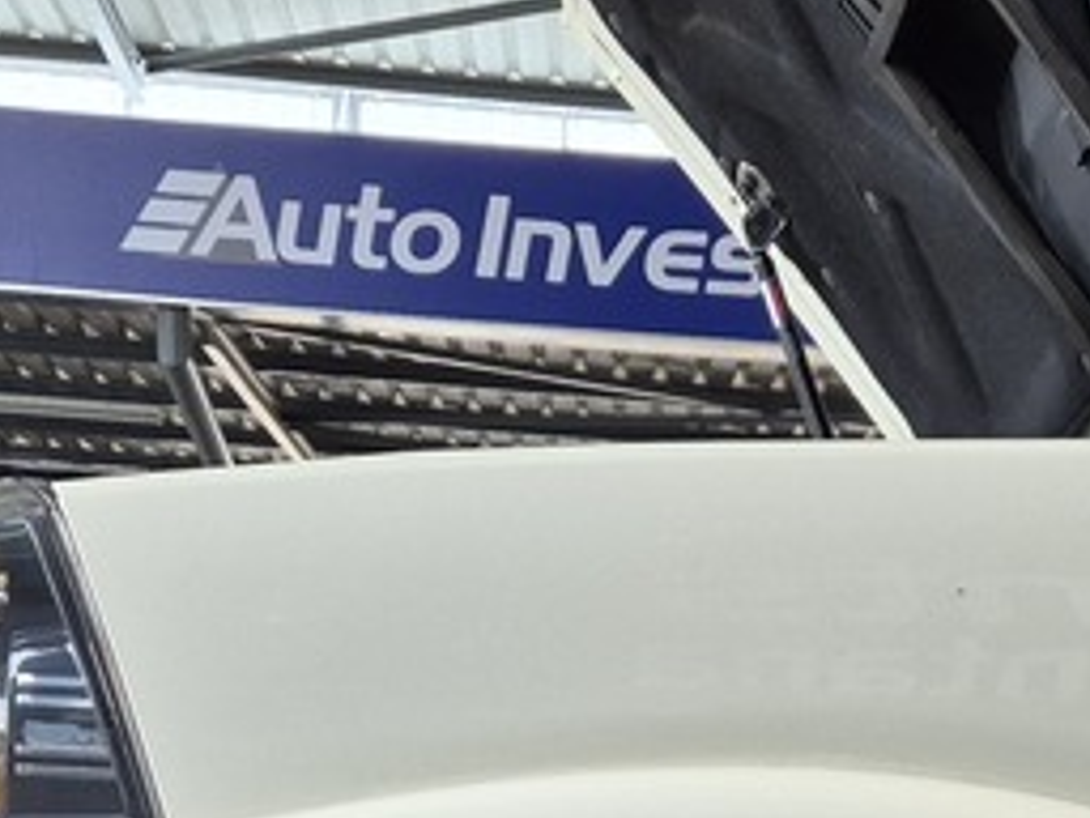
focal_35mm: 92
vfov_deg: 14.4
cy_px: 1406
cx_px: 860
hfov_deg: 21.1
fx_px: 2897
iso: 100
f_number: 1.8
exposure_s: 1/180
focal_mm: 5.4
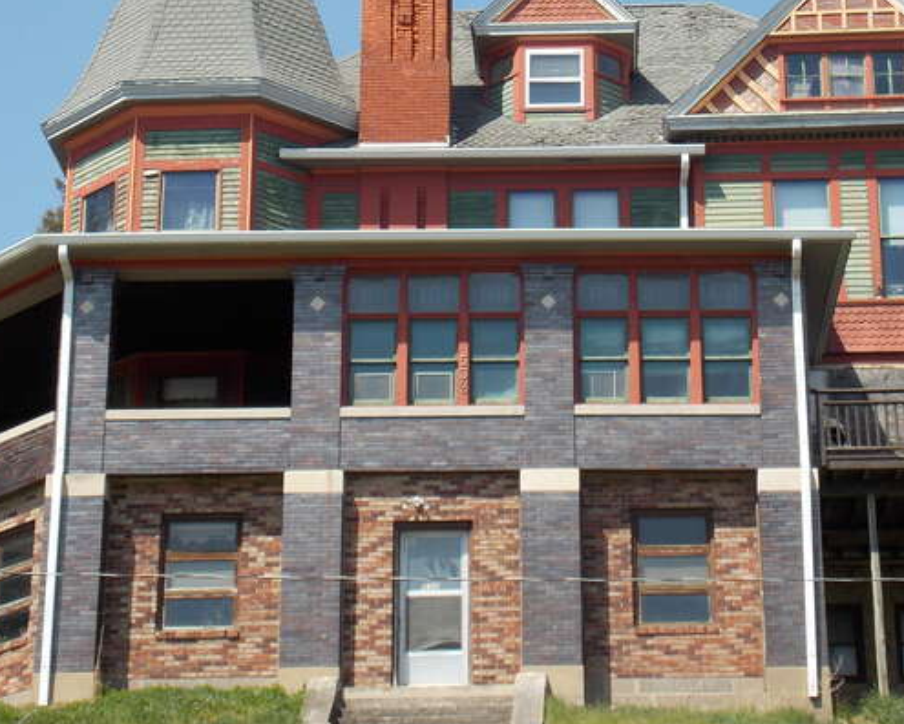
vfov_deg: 16.5
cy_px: 252
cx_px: 500
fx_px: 2488
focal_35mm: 93
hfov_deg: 20.6
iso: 80
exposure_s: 1/400
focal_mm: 10.5
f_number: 4
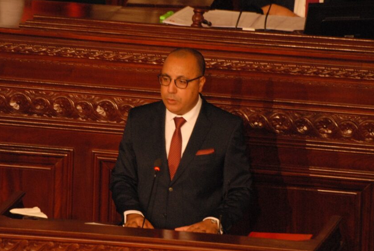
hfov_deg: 4.4
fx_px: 4831
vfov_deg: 3.0
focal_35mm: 464
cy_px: 128
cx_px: 184
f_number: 5.6
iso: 1600
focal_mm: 300
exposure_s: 1/60
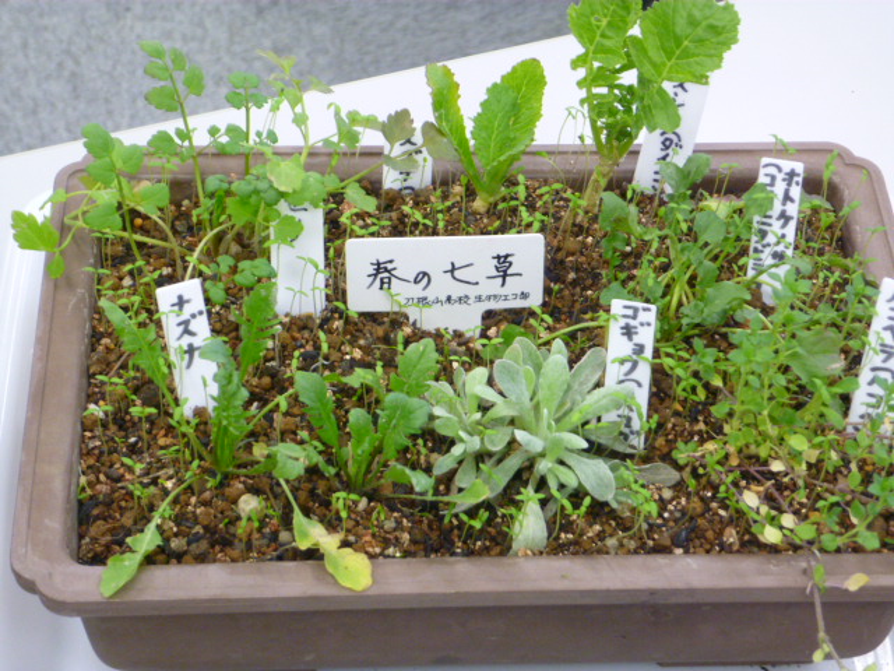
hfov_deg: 20.0
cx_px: 447
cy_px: 336
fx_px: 2531
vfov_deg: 15.1
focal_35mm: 98
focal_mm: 17.4
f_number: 5.7
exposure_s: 1/15
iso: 400
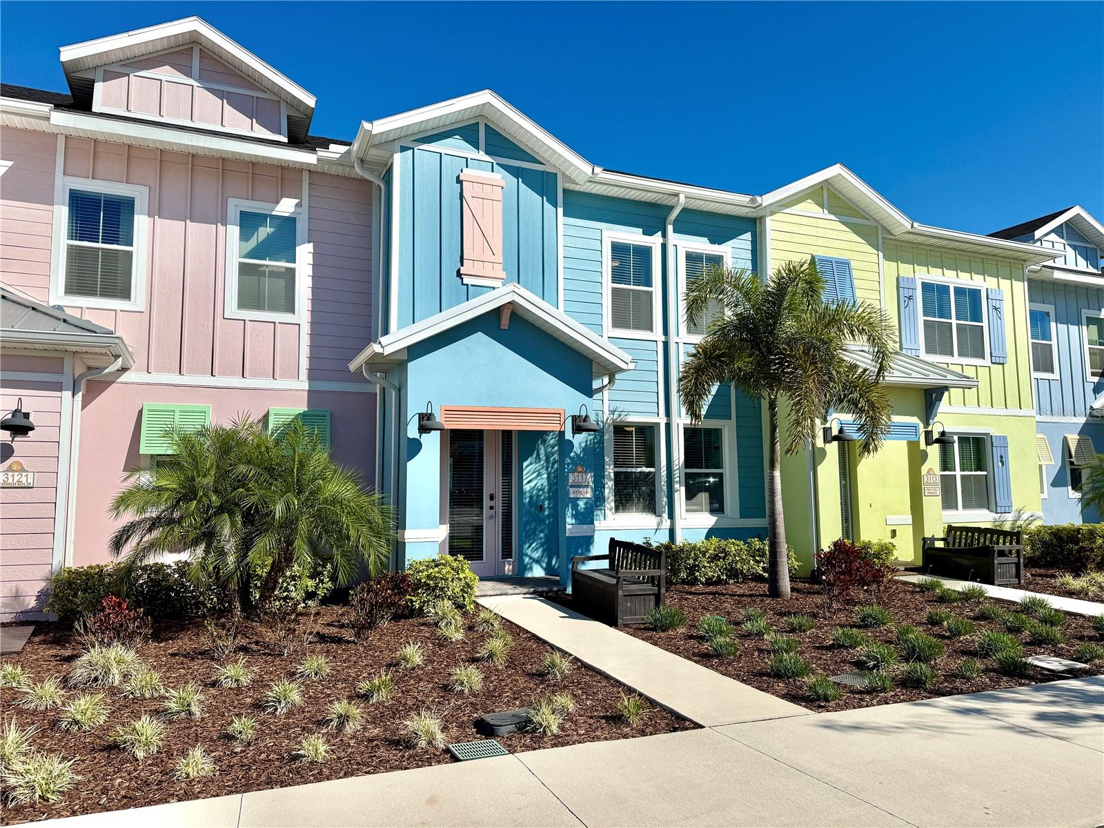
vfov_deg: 56.8
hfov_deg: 71.6
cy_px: 414
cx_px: 552
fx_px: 765
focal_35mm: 24
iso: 80
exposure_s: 1/10309
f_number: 1.78
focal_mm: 6.76
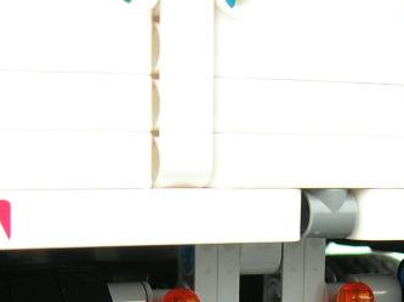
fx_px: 1364
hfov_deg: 16.8
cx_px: 302
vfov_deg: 12.1
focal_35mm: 117
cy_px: 451
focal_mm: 7.8
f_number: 2.8
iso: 64
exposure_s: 1/46.3
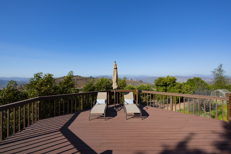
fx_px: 103
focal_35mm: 16
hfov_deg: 96.7
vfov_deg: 73.8
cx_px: 116
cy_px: 77
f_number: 13
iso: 320
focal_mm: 16
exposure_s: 1/250
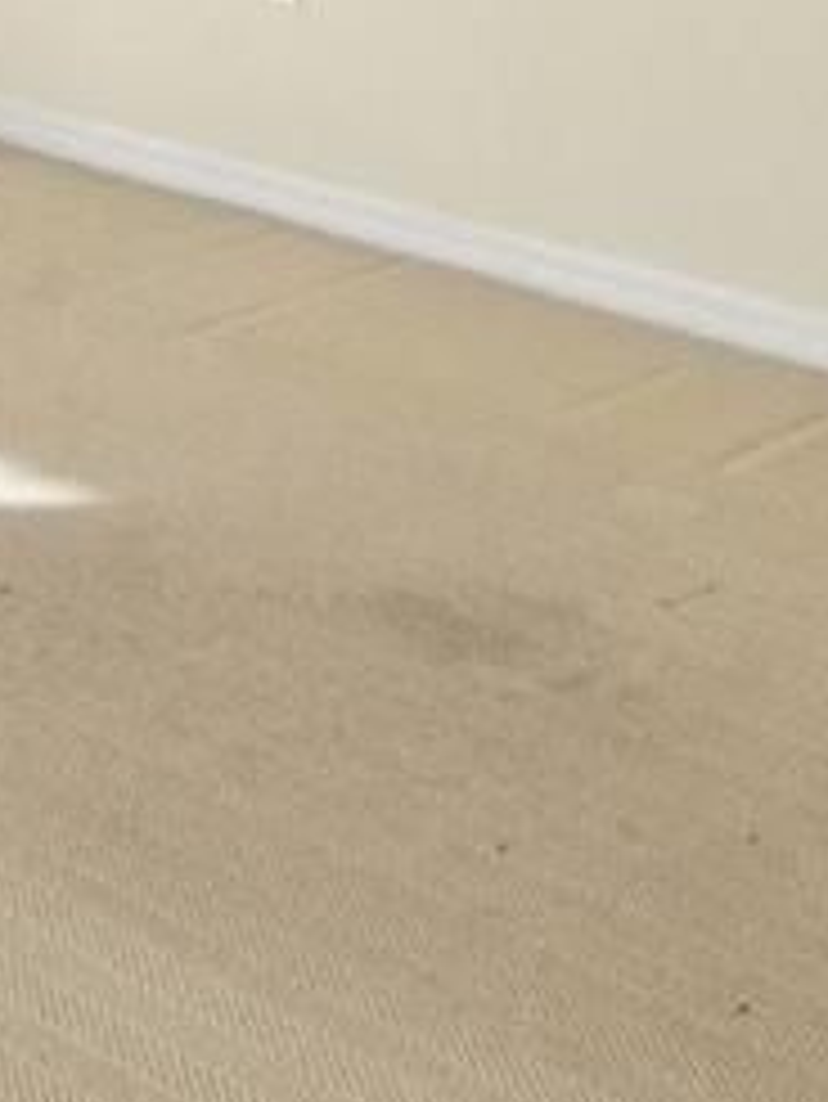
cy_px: -643
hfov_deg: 16.8
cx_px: 544
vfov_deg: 19.0
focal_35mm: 88
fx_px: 2804
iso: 400
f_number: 8
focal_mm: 14
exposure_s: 1/160
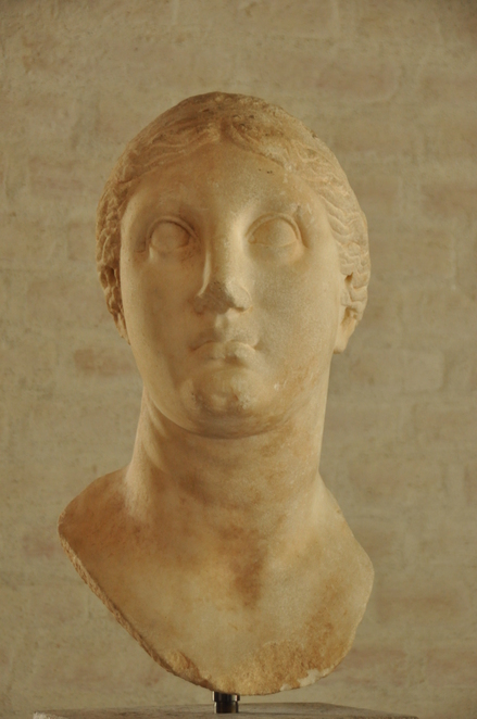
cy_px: 360
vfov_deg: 21.9
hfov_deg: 14.7
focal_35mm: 93
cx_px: 238
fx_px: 1855
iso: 1000
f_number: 4.8
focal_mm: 62
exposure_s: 1/25
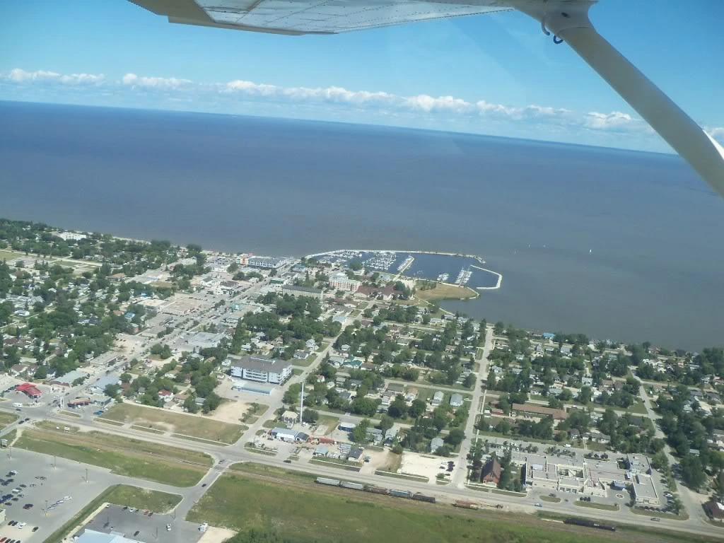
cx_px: 362
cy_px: 272
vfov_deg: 40.7
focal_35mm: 35
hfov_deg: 52.6
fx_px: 732
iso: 64
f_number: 3.5
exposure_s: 1/800
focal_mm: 6.2
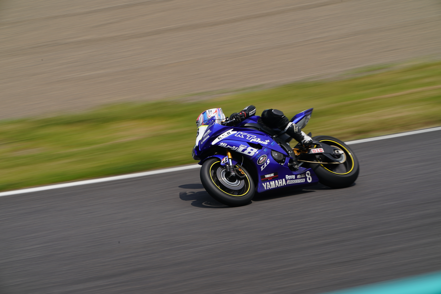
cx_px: 220
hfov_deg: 5.2
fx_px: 4900
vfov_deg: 3.4
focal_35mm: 400
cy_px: 147
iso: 125
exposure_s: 1/80
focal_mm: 400
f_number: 22
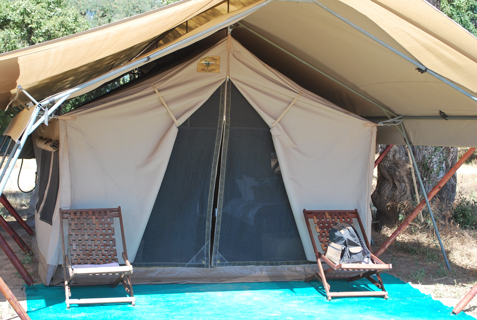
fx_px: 797
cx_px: 238
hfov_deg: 33.3
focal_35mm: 60
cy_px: 160
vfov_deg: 22.7
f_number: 5.6
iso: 160
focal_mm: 40
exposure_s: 1/125
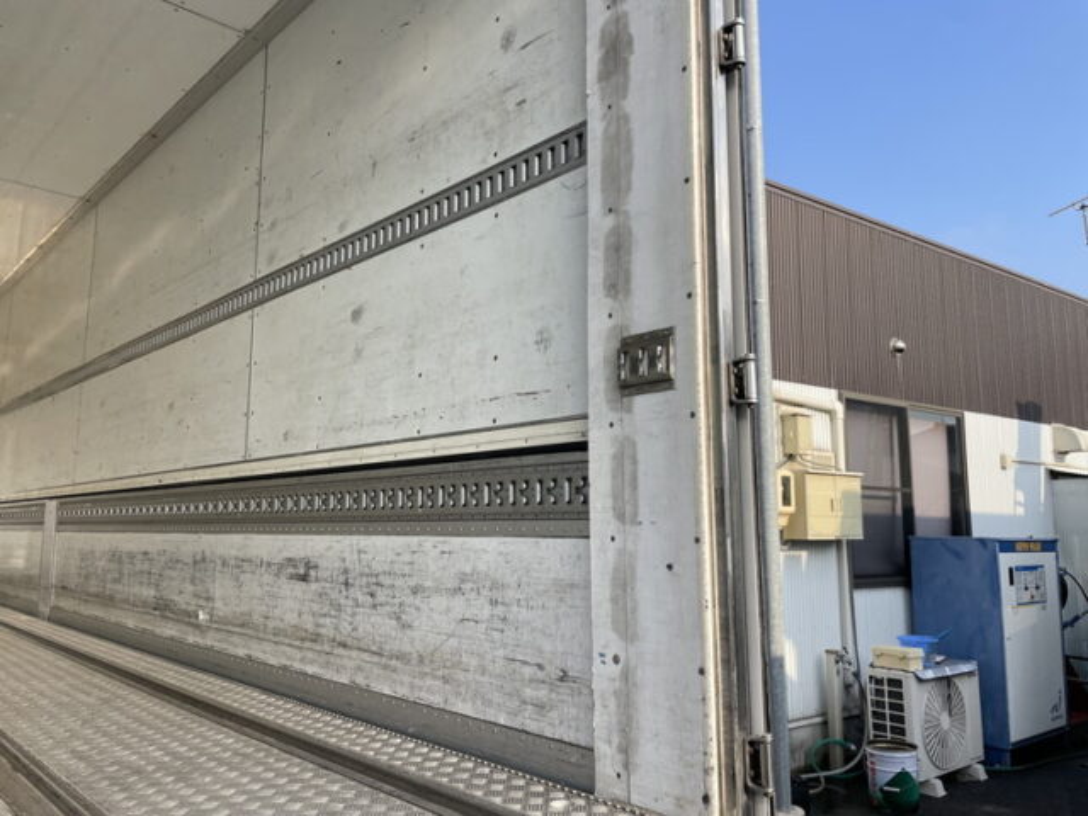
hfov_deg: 67.3
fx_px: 817
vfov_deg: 53.1
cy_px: 408
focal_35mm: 26
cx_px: 544
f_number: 1.6
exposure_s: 1/1435
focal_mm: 4.2
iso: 32
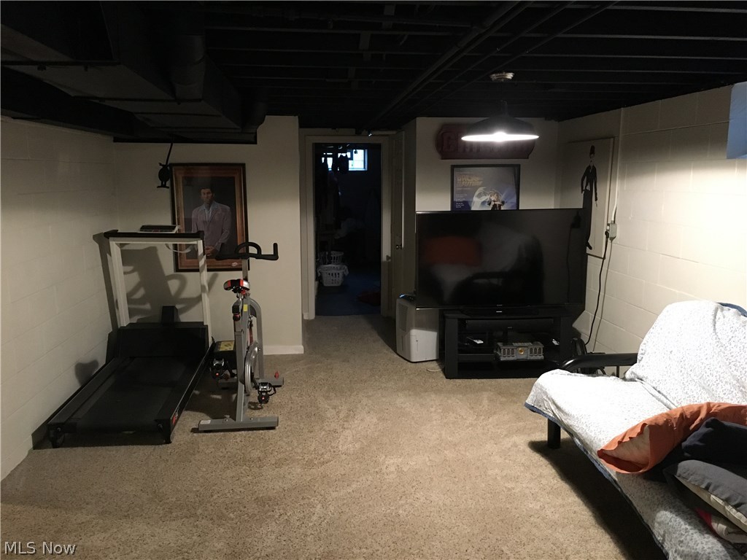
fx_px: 626
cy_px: 280
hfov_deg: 61.7
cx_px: 374
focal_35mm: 29
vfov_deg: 48.2
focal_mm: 4.15
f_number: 2.2
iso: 250
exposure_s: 1/15
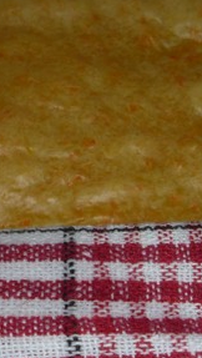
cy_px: 231
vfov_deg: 23.3
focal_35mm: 91
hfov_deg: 13.3
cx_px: 103
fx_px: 864
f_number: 4
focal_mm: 5.2
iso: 100
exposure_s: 1/30
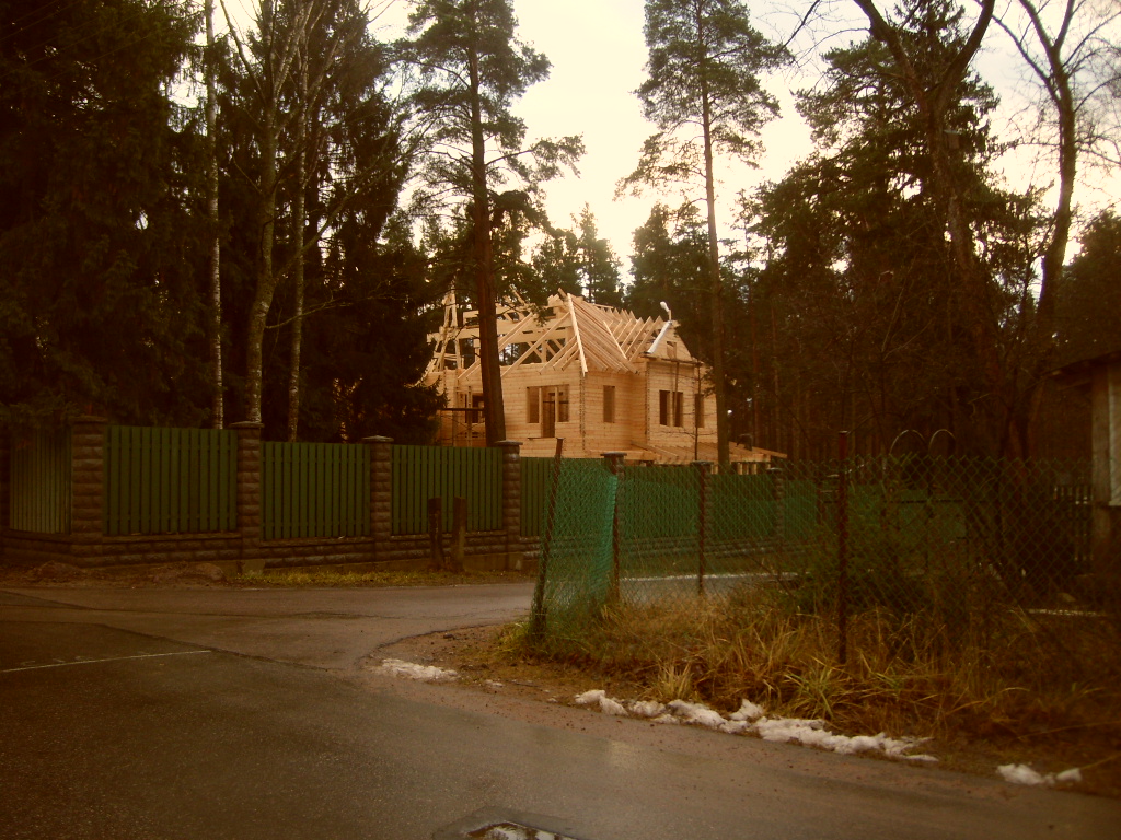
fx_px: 1133
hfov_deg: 52.6
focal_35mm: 35
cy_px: 420
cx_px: 560
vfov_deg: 40.7
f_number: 2.8
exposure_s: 1/109
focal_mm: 5.8
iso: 50
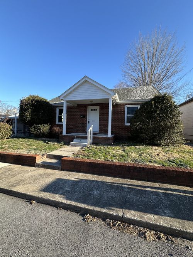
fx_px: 104
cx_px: 96
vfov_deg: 102.1
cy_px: 128
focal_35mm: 14
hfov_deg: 85.7
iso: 40
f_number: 2.2
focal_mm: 2.22
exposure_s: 1/493
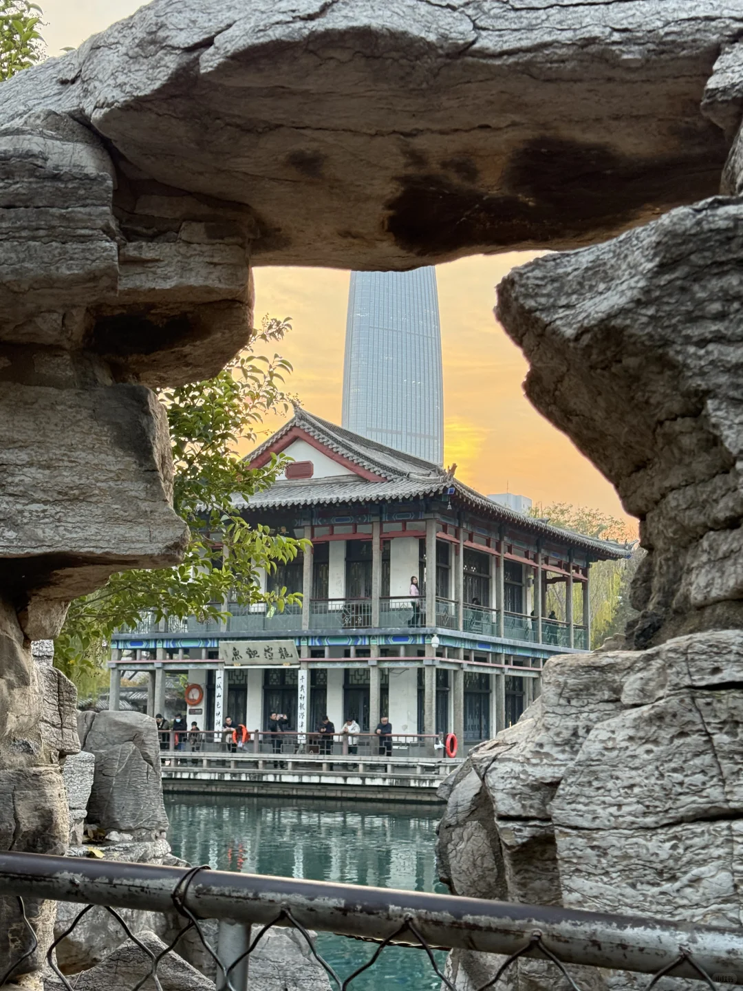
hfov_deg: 30.3
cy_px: 496
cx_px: 372
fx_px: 1374
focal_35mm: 48
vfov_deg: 39.7
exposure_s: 1/60
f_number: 1.78
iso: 200
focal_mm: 6.76
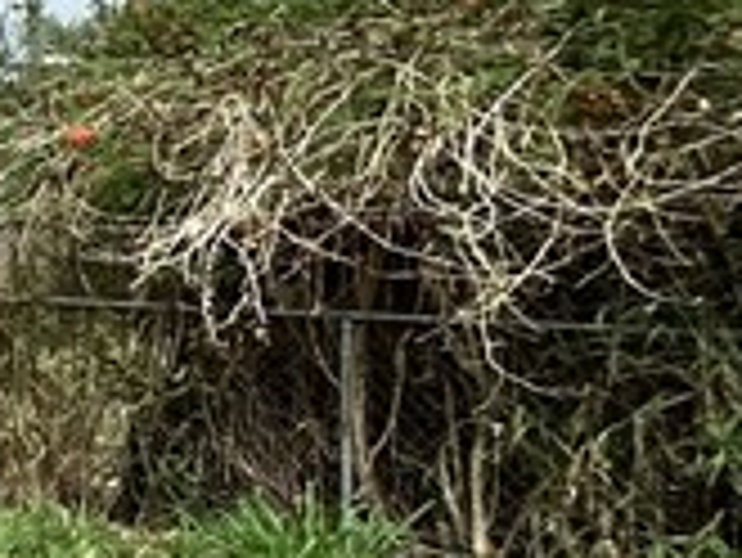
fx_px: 1866
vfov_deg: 16.9
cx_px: -1363
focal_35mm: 87
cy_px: 180
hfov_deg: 12.3
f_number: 2.2
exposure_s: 1/2959
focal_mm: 2.22
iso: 50
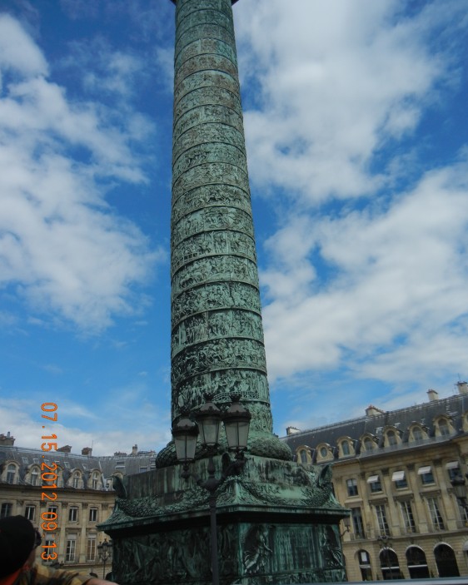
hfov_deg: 45.8
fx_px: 554
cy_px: 280
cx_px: 239
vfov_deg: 55.7
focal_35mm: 32
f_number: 7
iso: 160
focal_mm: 5.4
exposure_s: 1/733
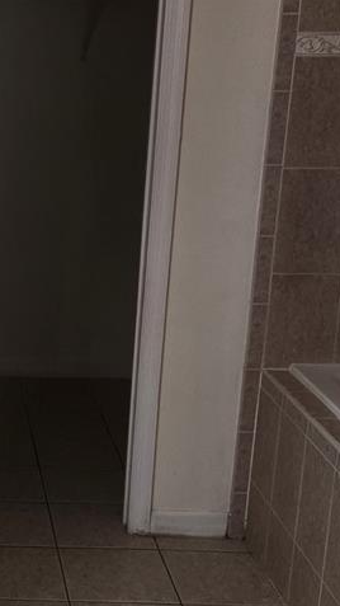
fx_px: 1011
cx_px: -100
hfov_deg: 17.9
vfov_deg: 33.3
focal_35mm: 63
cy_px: 313
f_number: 1.8
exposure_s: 1/120
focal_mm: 5.4
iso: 64
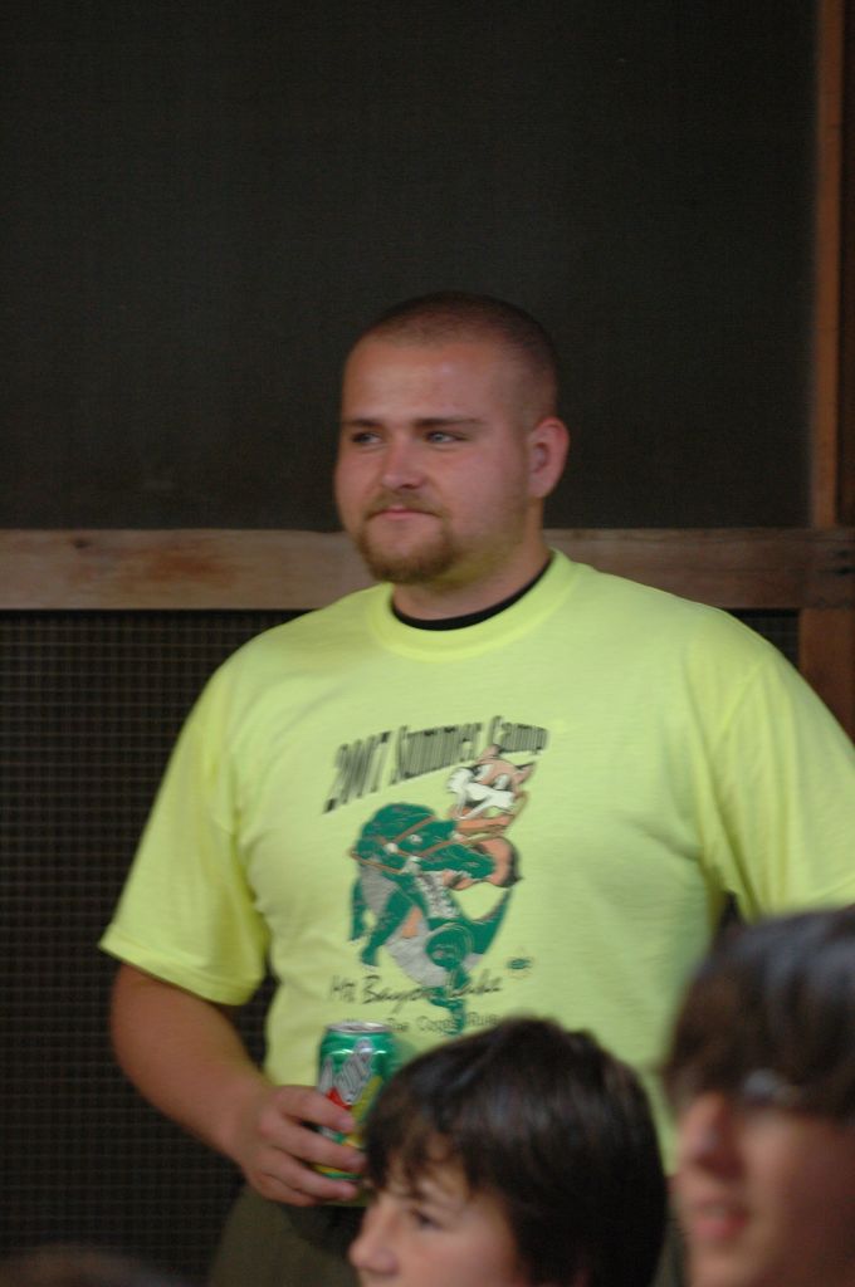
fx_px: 10716
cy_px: 644
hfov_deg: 4.6
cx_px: 428
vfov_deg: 6.9
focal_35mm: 300
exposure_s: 1/30
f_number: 2.8
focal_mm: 200
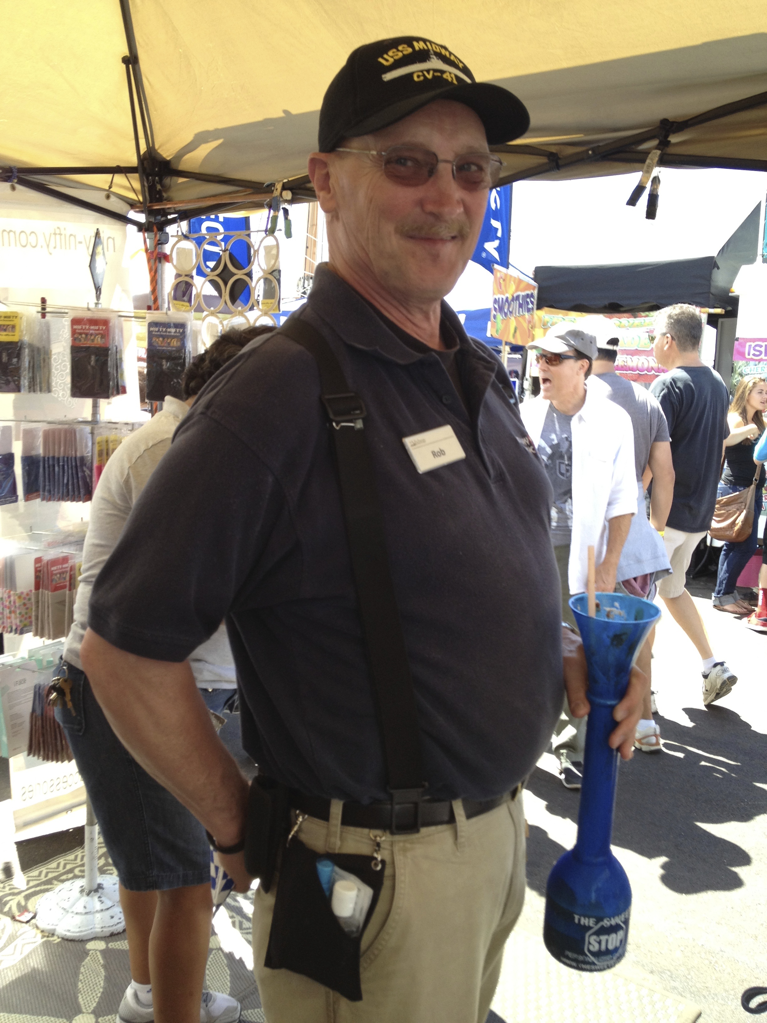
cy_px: 512
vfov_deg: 52.6
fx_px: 1034
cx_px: 384
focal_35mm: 35
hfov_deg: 40.7
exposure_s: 1/161
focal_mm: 4.28
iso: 64
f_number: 2.4
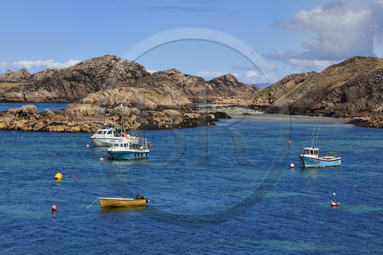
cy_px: 128
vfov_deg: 10.9
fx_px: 1329
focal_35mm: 125
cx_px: 192
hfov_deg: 16.4
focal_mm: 125
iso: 200
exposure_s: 1/320
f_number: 14
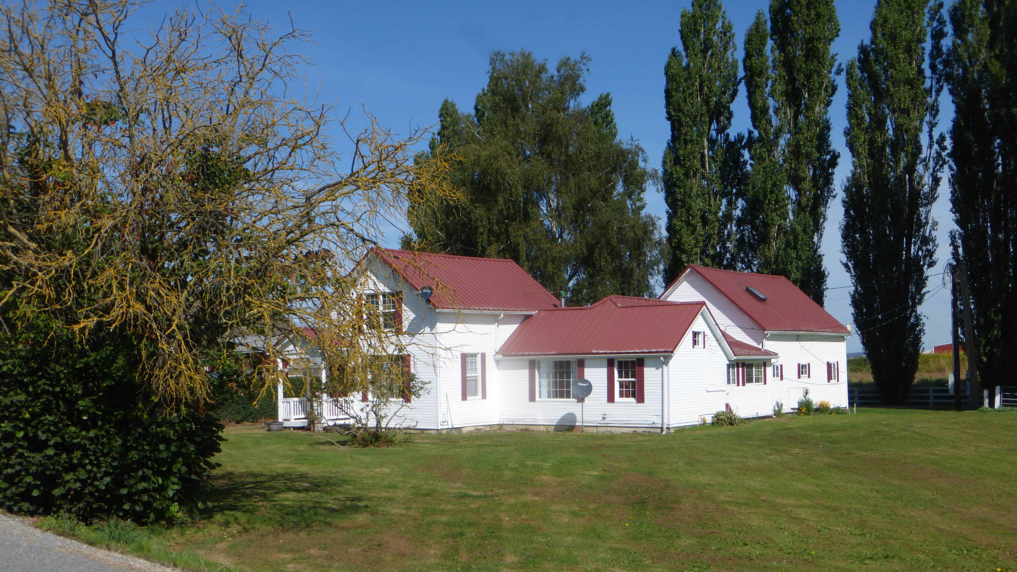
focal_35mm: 43
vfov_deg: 27.7
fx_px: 1160
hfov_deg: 47.4
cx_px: 513
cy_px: 335
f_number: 3.9
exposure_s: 1/1300
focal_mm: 6.9
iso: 100
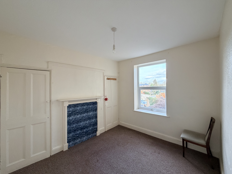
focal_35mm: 14
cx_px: 116
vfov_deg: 85.7
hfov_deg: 102.1
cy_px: 87
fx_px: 94
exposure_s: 1/121
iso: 200
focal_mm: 2.22
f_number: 2.2
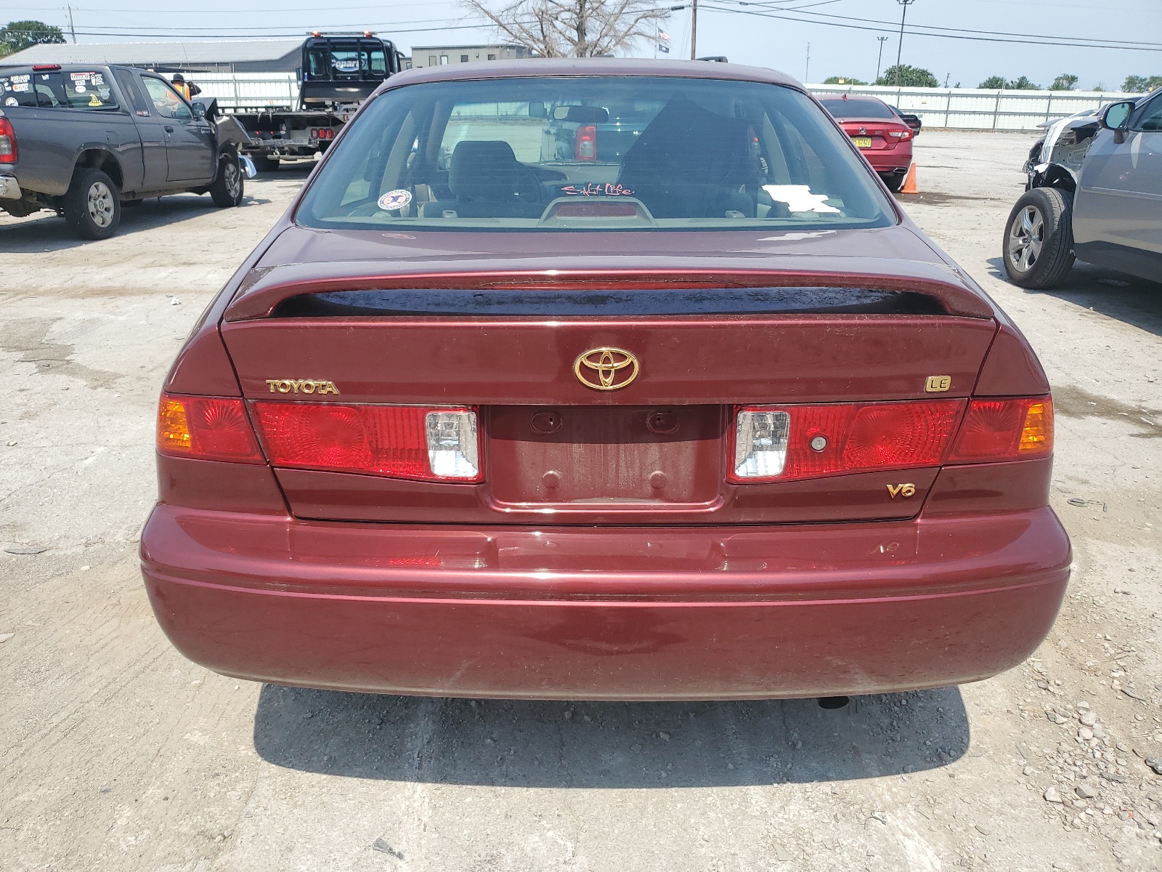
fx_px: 873
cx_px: 581
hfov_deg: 67.3
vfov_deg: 53.1
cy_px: 436
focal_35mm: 26
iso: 50
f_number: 1.5
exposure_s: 1/2500
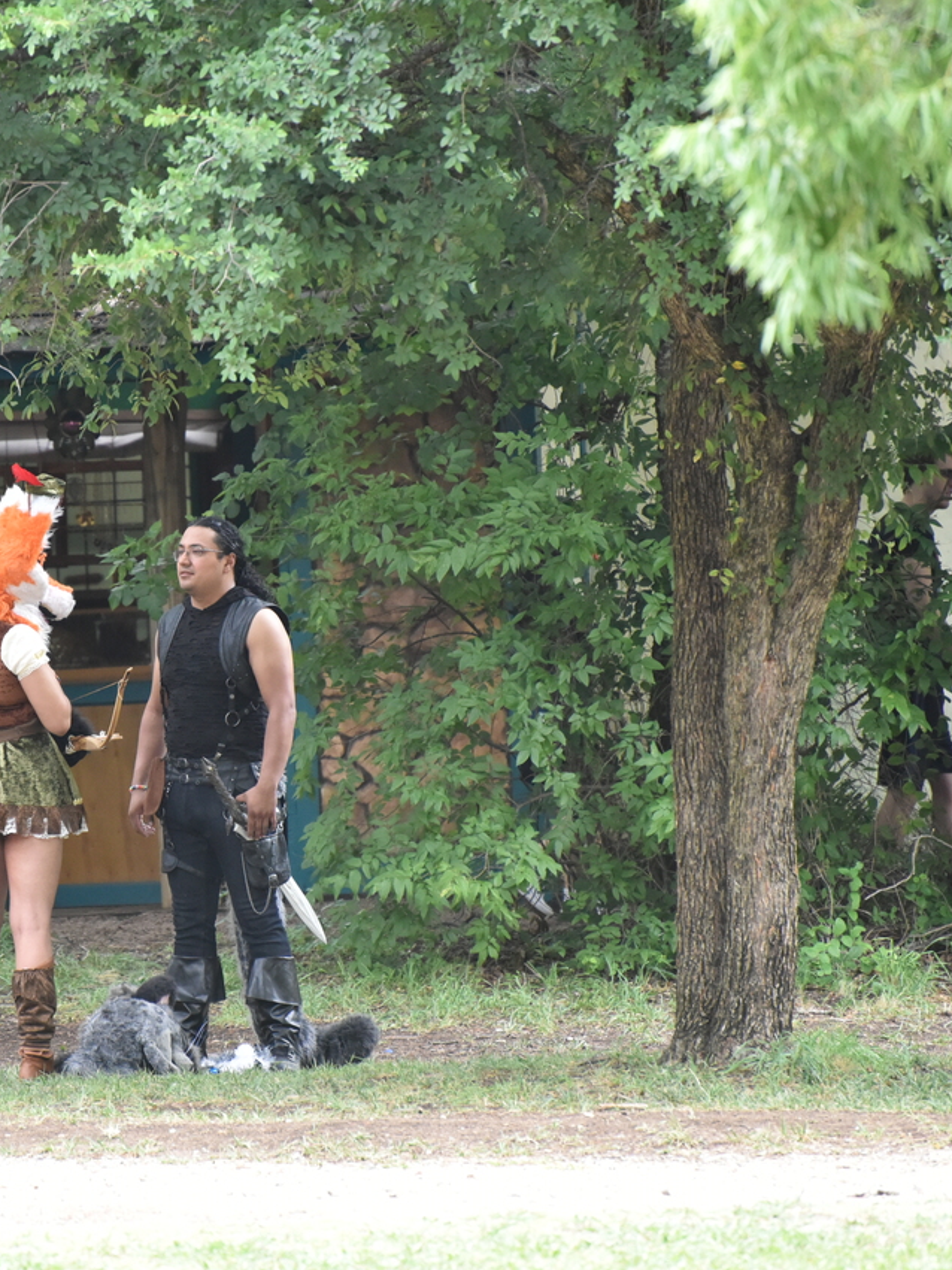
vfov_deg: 4.6
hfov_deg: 3.4
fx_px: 15918
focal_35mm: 434
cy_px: 636
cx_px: 85
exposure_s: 1/640
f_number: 5.6
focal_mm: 300
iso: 3600
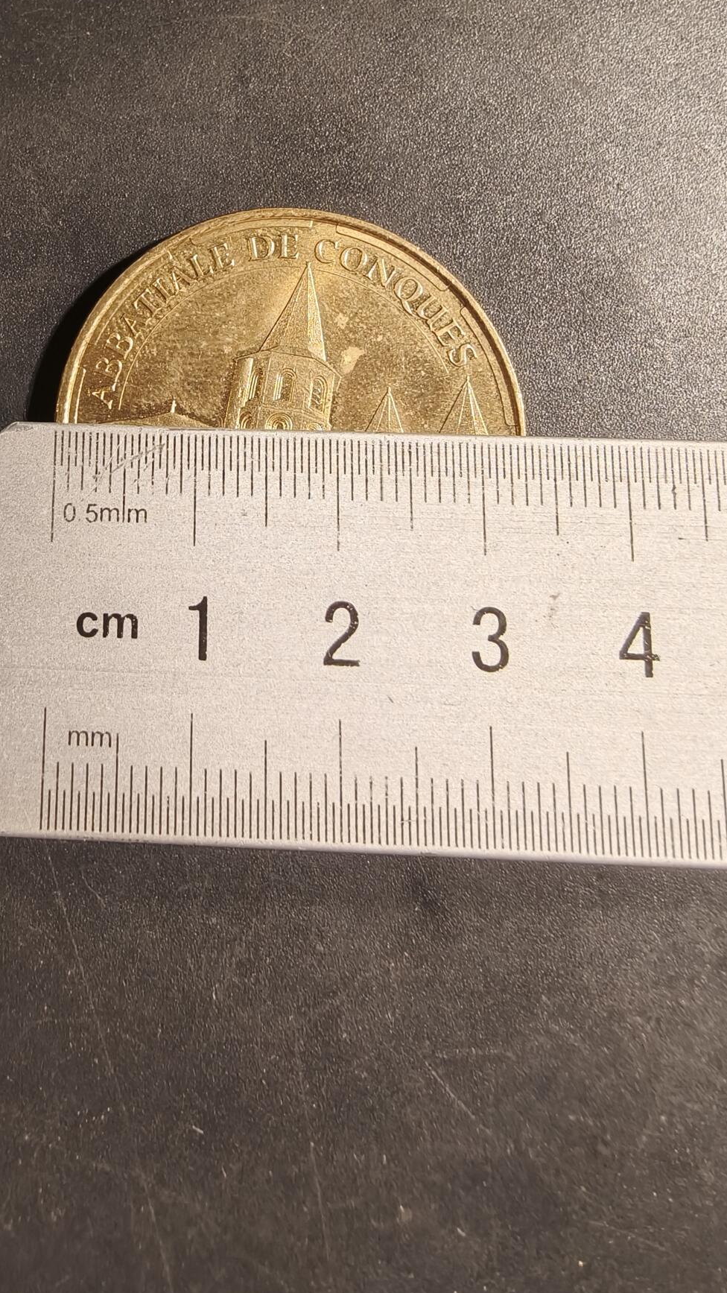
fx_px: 891
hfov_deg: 44.4
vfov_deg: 71.9
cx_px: 347
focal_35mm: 26
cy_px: 626
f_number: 2
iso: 200
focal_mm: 2.32
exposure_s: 1/100
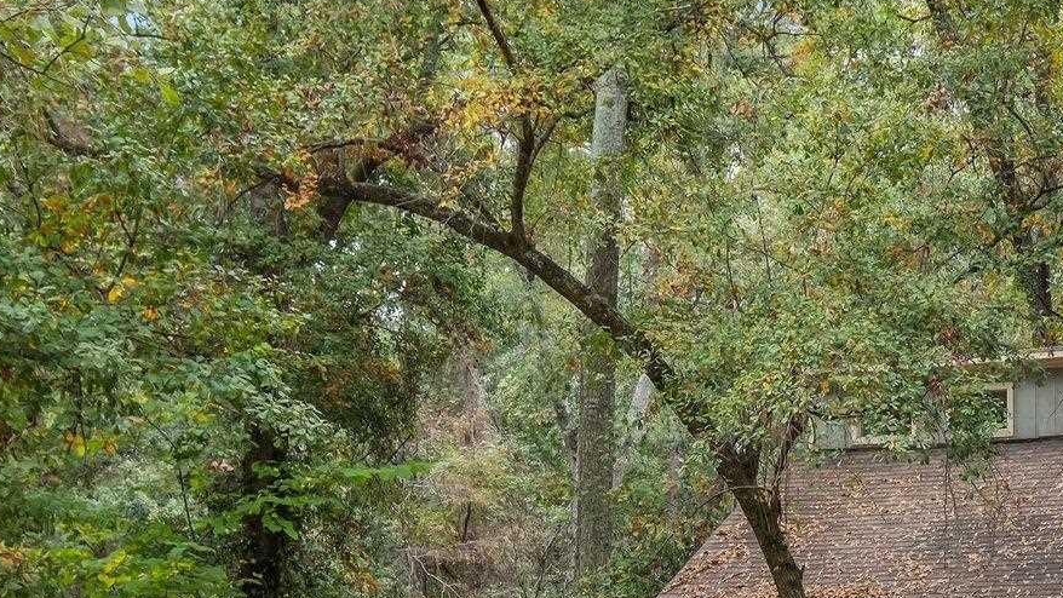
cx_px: 971
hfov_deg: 23.5
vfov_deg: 13.3
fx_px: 2481
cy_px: 770
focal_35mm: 88
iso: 250
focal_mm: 24
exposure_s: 1/35
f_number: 8
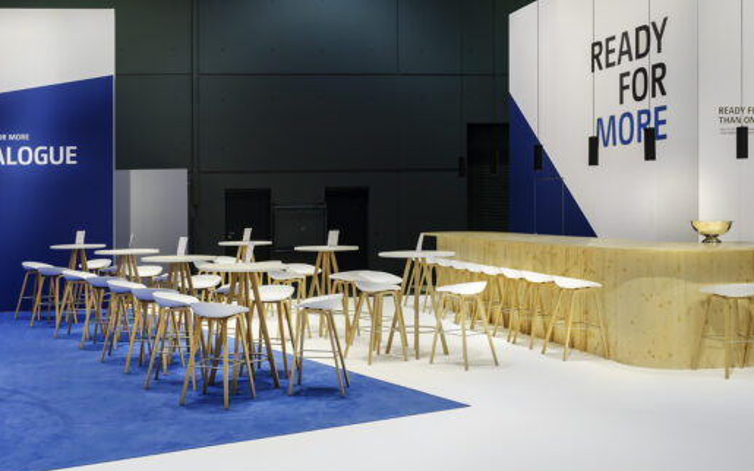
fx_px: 858
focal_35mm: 42
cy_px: 233
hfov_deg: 46.4
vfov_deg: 30.7
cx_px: 233
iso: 64
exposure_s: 1/20
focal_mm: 27.5
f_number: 7.1
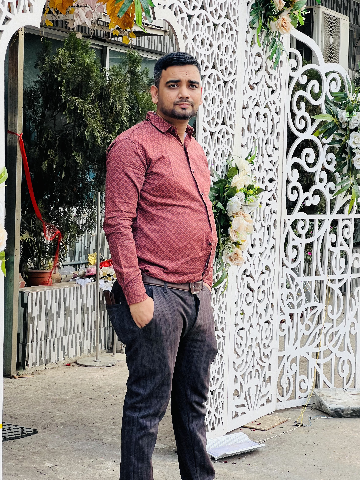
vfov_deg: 24.4
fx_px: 1109
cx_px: 178
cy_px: 241
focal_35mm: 80
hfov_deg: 18.4
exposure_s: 1/104
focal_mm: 9
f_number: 2.8
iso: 32
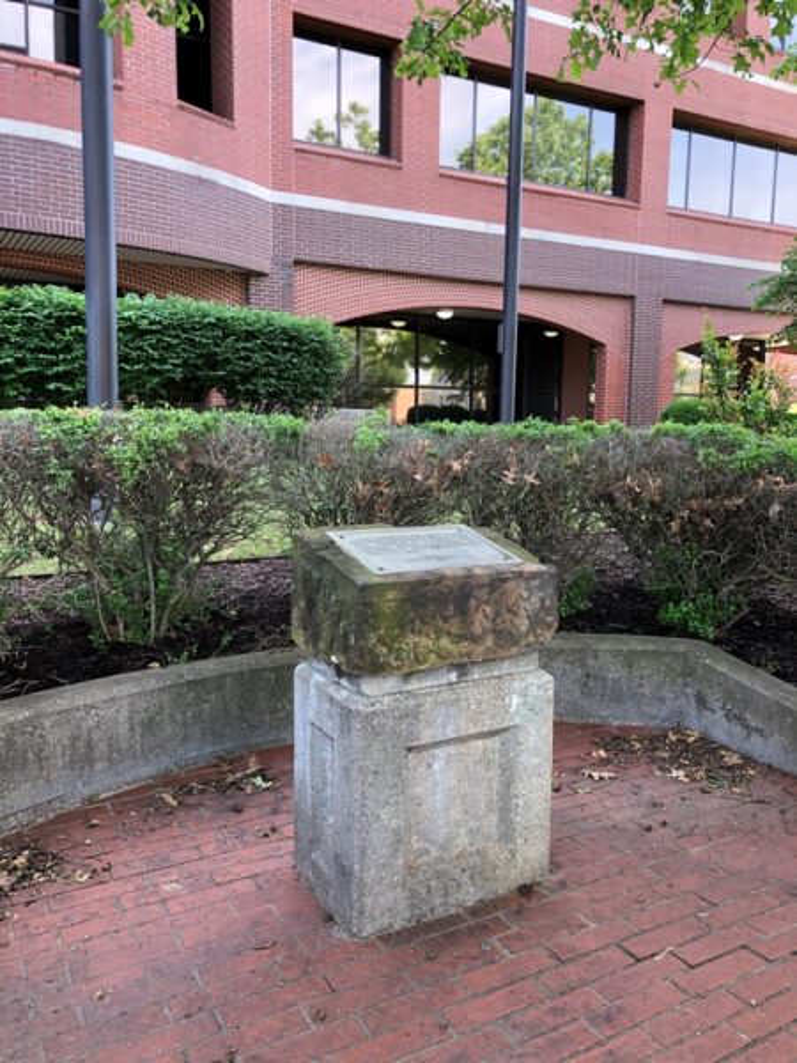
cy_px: 532
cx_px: 398
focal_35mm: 28
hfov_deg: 49.7
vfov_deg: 63.4
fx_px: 860
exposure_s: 1/120
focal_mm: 4
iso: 32
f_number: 1.8
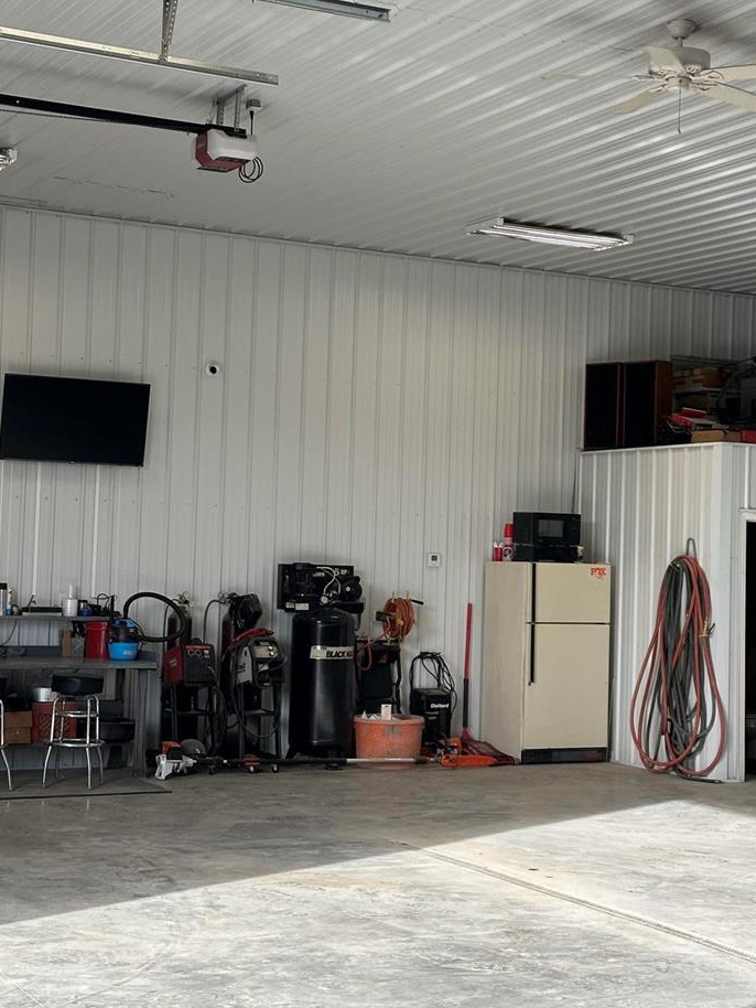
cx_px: 431
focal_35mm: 63
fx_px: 1834
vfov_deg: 30.7
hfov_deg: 23.3
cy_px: 460
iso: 64
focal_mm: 6.86
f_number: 1.78
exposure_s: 1/297
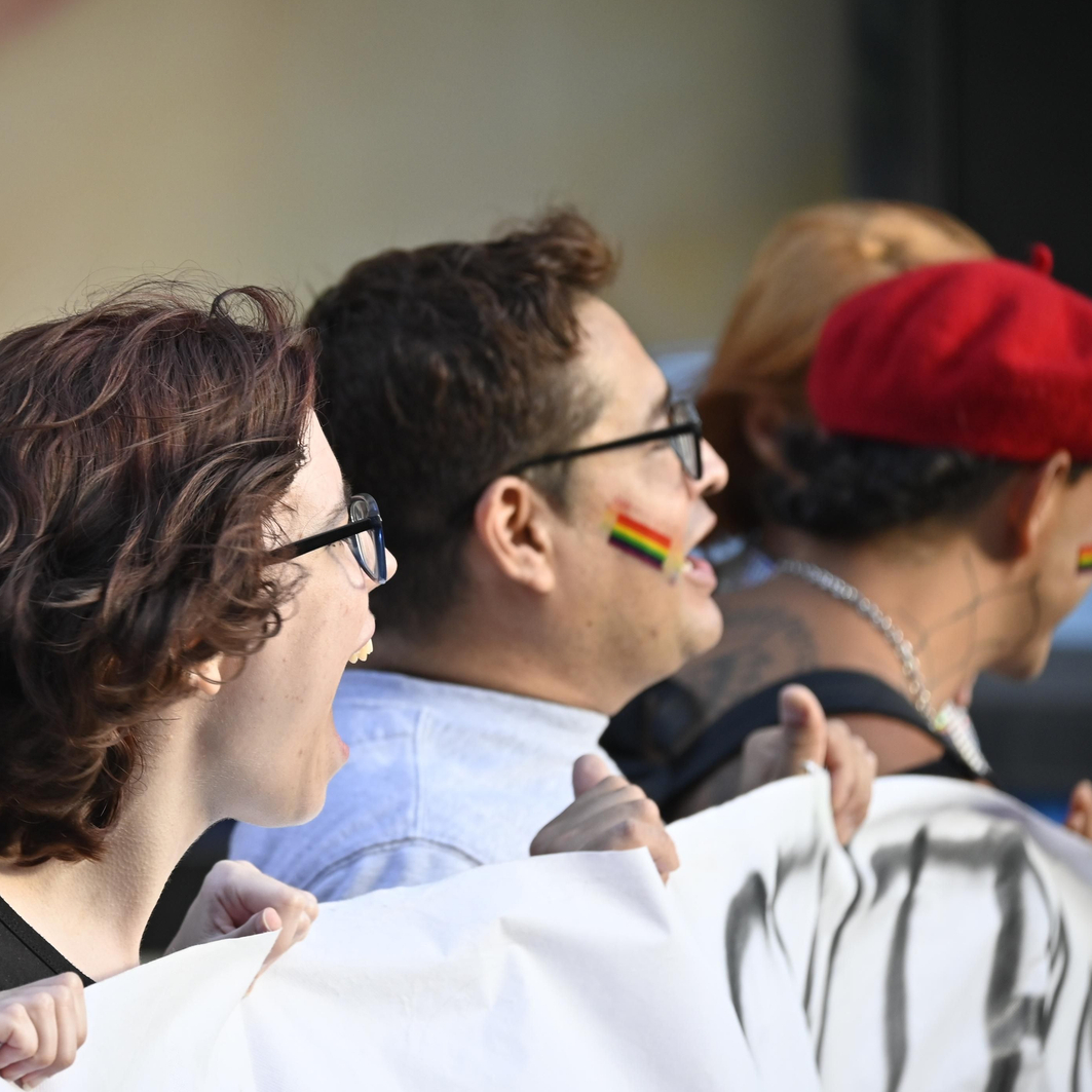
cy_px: 545
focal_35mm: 307
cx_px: 330
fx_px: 10957
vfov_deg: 5.7
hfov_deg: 5.7
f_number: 5.6
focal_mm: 160
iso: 400
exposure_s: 1/320
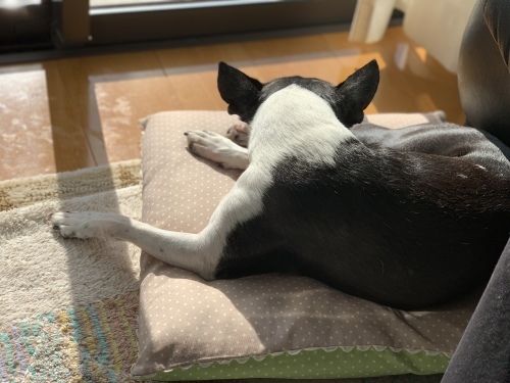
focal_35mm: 52
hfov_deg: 36.8
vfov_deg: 28.0
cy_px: 192
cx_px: 255
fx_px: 766
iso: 16
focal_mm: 6
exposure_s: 1/1065
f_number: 2.4
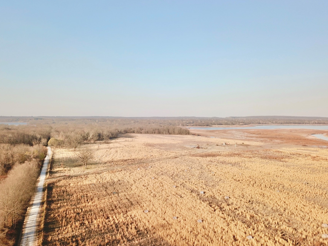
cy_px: 123
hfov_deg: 61.6
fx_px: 275
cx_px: 157
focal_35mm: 29
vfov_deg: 48.2
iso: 100
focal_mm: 4.73
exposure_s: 1/669
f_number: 2.2
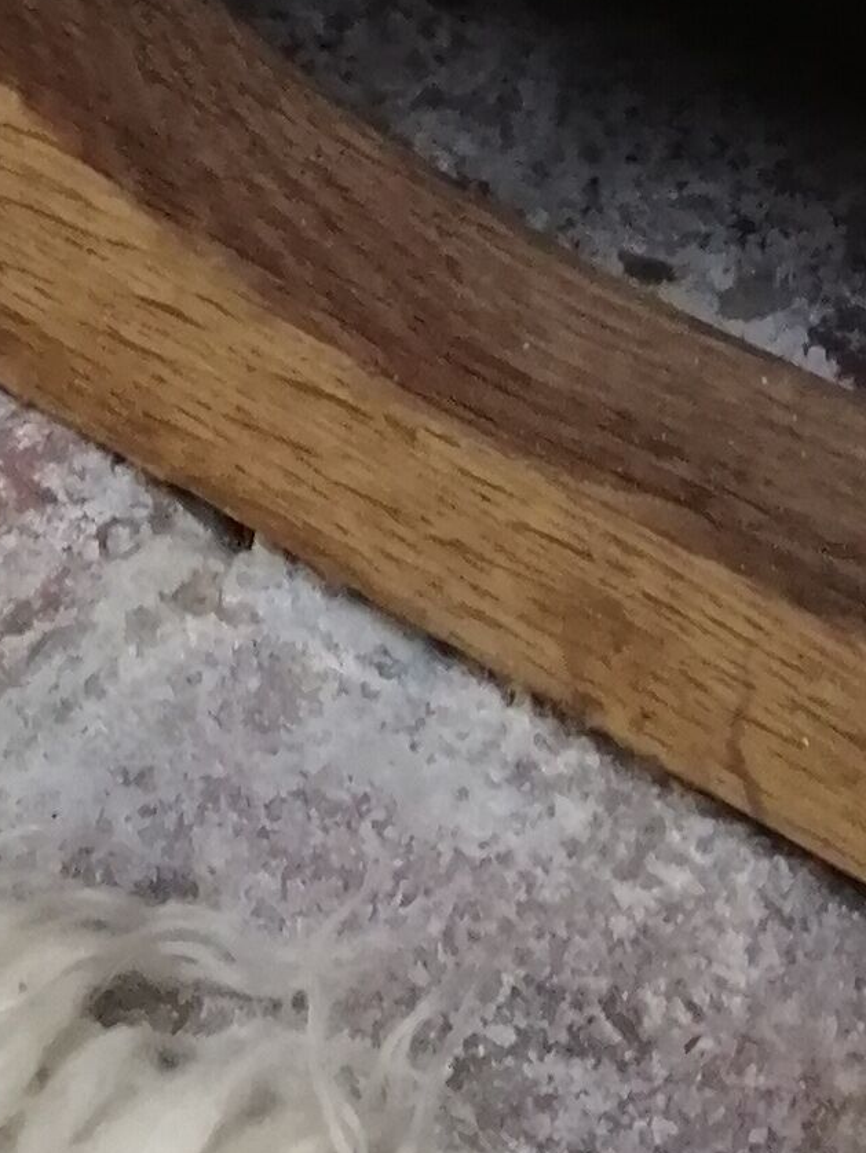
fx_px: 4301
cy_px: -834
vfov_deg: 13.8
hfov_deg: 11.5
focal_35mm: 129
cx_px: 304
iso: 200
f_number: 1.8
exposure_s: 1/33.3
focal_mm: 3.62
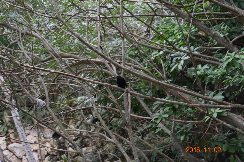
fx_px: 559
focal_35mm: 82
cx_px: 122
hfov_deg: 24.6
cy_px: 81
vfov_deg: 16.5
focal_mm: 55
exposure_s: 1/100
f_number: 5.6
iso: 400
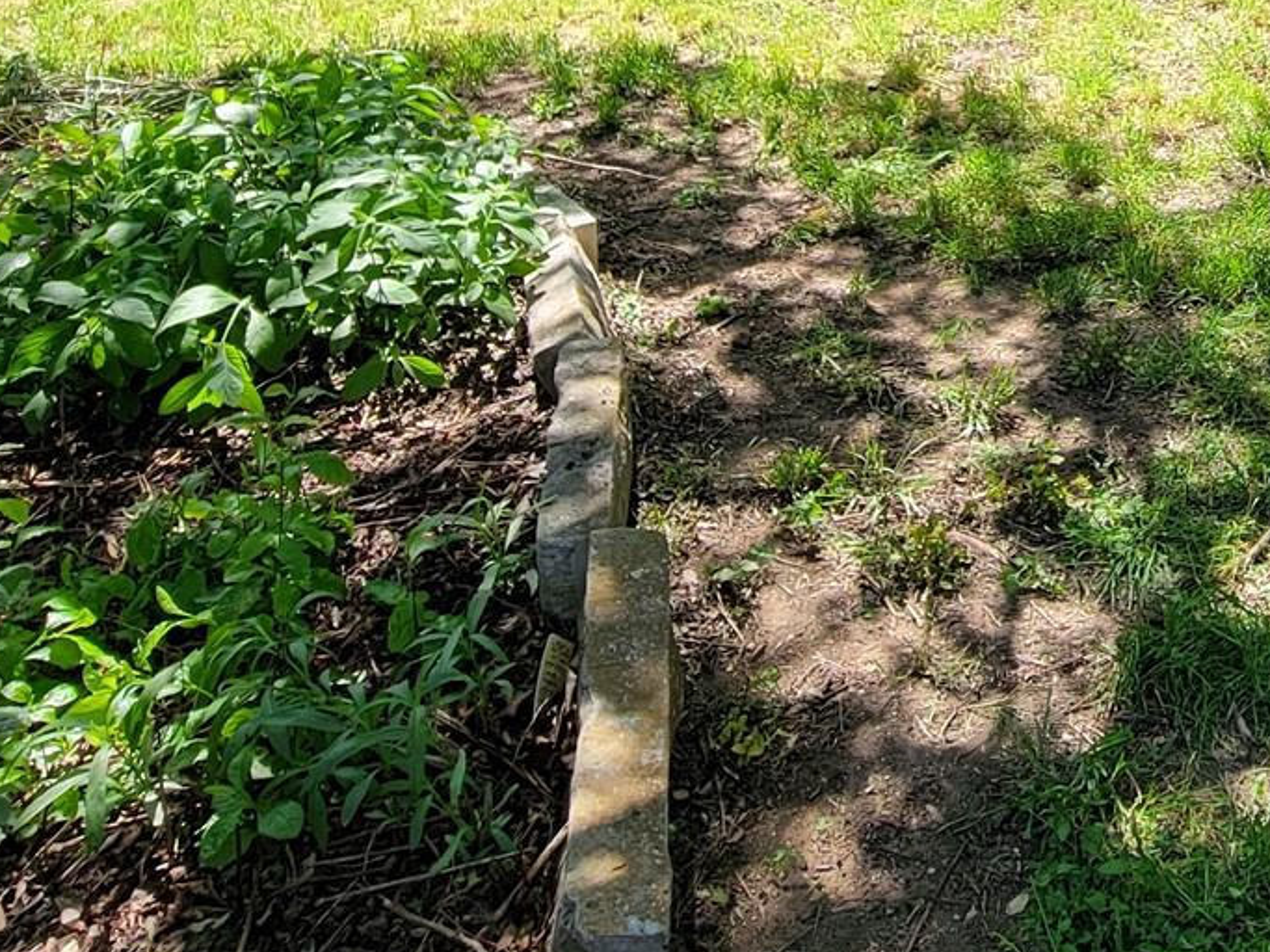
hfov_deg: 42.4
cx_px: 1224
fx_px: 1431
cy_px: -218
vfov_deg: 30.6
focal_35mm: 39
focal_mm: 2.2
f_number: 2.2
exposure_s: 1/318
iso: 50
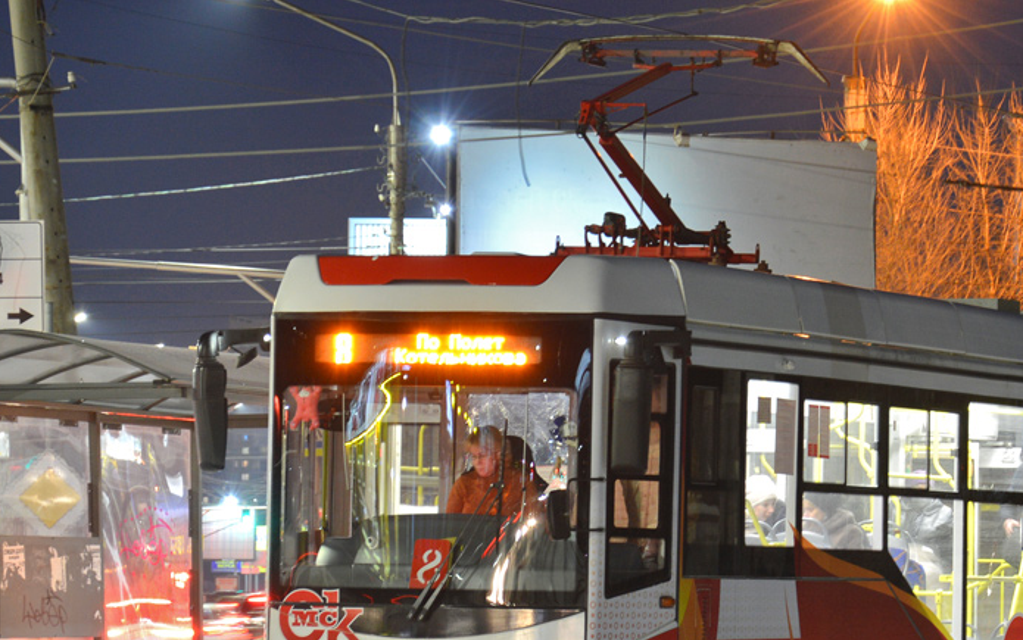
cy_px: 365
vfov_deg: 6.6
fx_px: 5519
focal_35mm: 198
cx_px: 708
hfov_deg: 10.6
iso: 200
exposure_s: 1
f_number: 6.3
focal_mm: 75
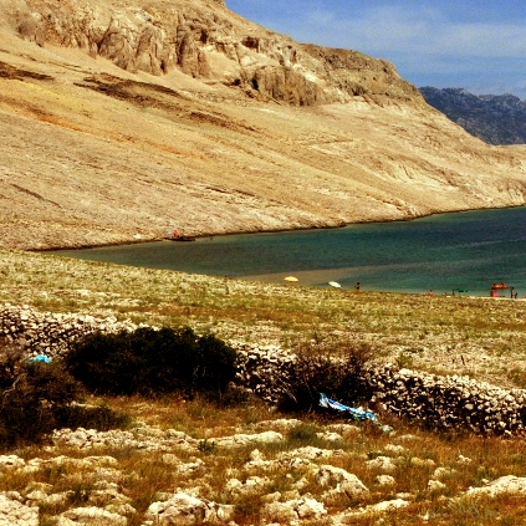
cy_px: 48
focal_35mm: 65
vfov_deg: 25.6
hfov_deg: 24.1
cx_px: 630
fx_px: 1117
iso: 1250
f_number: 8
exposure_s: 1/4000
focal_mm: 18
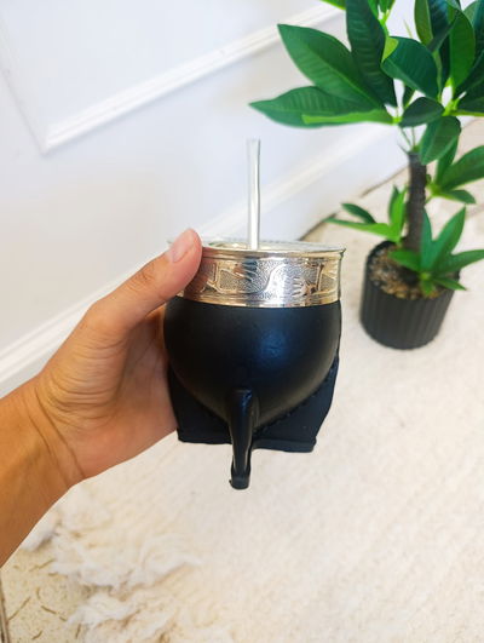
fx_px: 428
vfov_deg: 73.8
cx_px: 242
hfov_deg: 59.0
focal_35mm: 23
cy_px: 322
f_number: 1.65
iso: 486
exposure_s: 1/100
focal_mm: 6.11
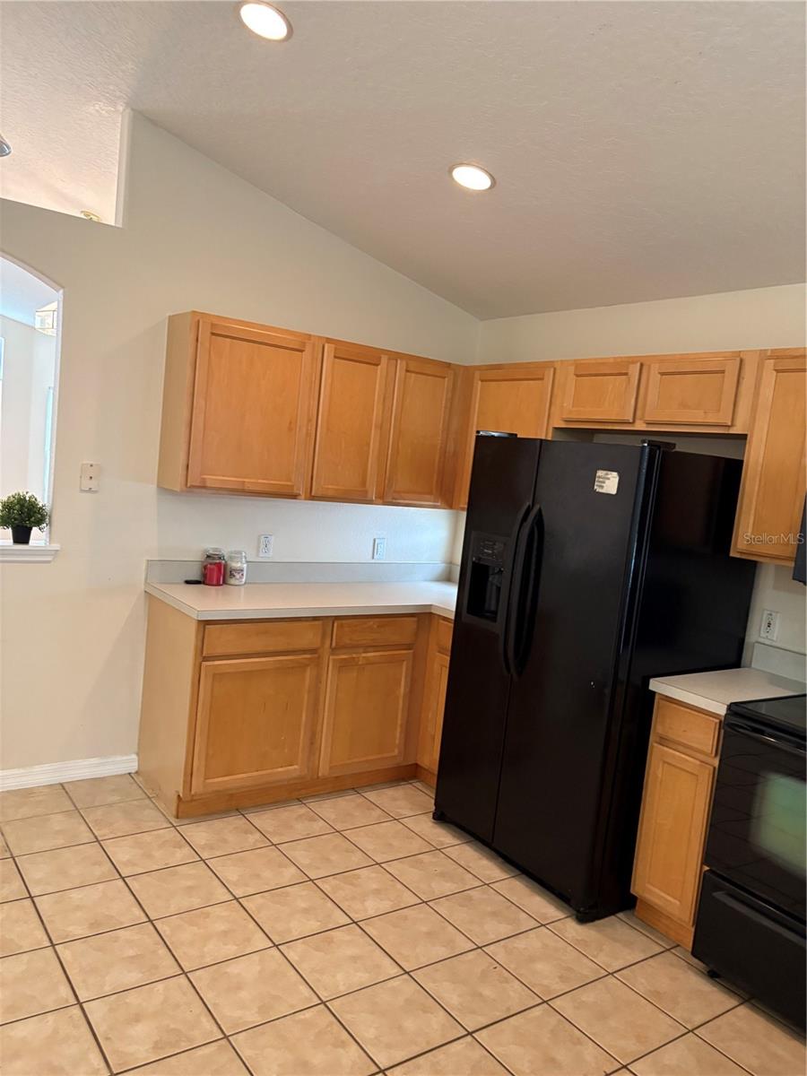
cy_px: 538
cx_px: 404
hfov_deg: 53.1
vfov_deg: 67.3
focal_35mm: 26
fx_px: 808
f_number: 1.6
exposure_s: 1/60
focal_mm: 5.96
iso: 400
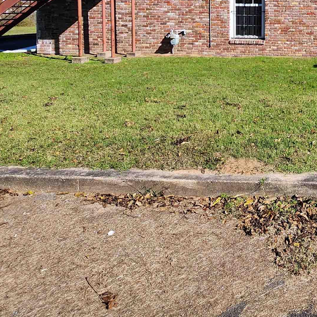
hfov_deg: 43.2
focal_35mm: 33
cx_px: 312
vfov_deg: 44.0
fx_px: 342
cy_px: 15
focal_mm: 1.74
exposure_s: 1/1008
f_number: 2.2
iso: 32
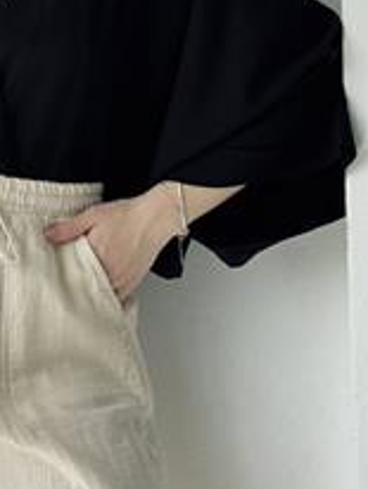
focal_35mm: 124
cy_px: -25
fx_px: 1754
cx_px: 17
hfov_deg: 11.9
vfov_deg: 15.5
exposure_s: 1/774
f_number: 1.78
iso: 64
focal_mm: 6.76
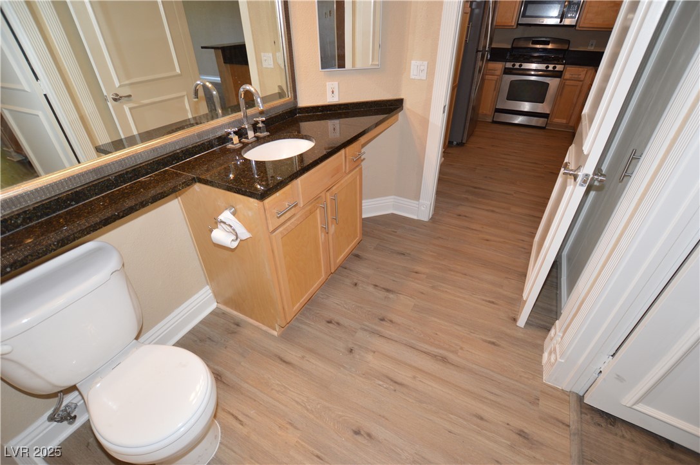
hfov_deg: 95.0
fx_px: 320
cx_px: 350
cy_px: 232
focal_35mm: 16
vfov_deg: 71.9
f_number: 3.5
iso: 400
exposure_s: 1/60
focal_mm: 11
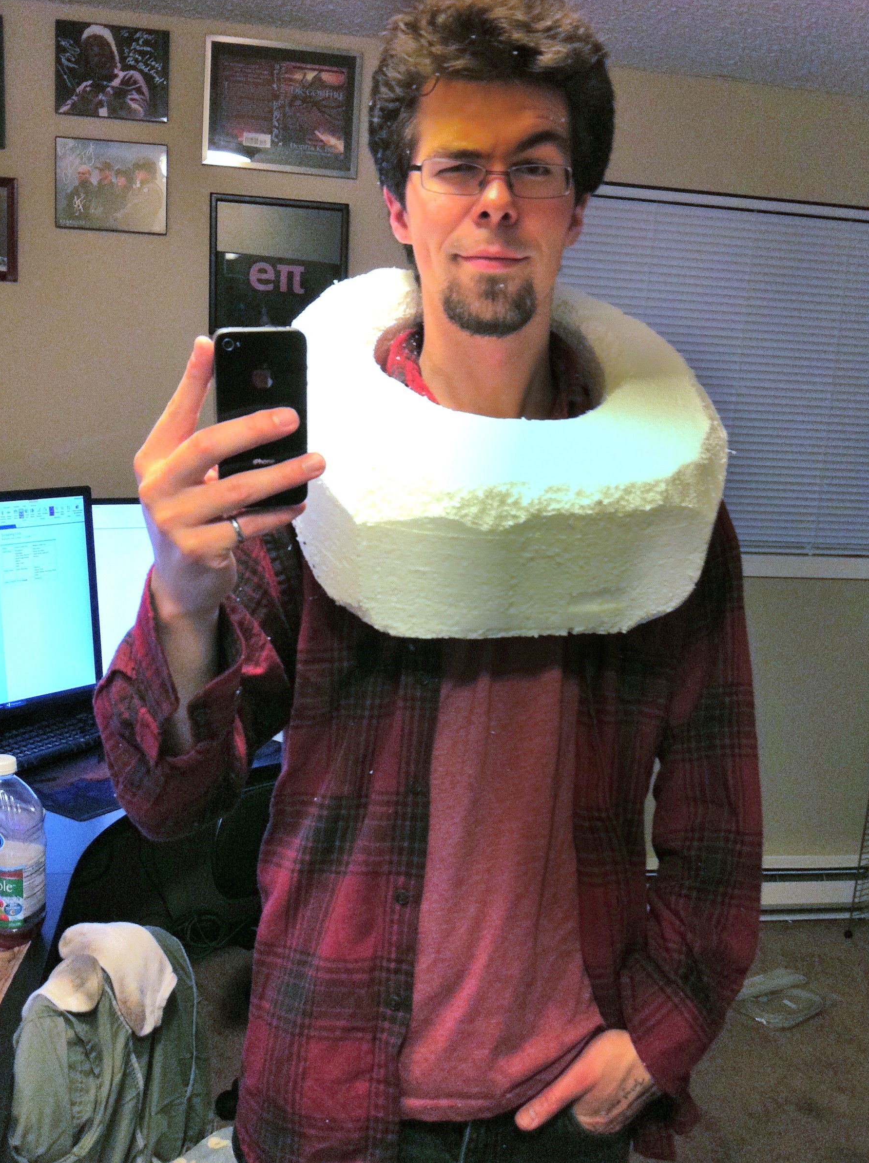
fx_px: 1275
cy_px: 597
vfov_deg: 49.0
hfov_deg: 37.6
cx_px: 469
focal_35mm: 38
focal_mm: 3.85
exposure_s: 1/15
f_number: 2.8
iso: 160
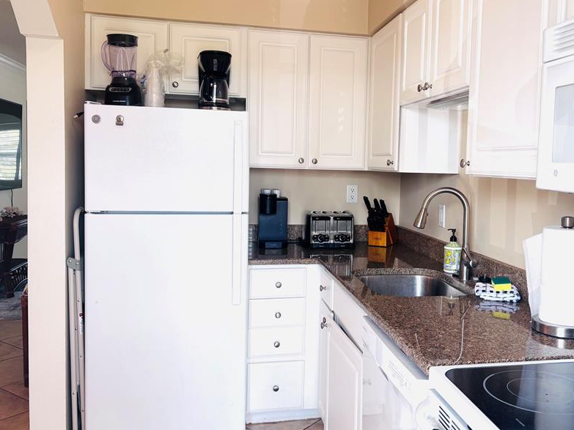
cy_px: 198
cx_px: 337
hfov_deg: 53.7
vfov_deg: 41.8
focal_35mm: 34
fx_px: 564
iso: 40
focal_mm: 5.96
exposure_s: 1/120
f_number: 1.6
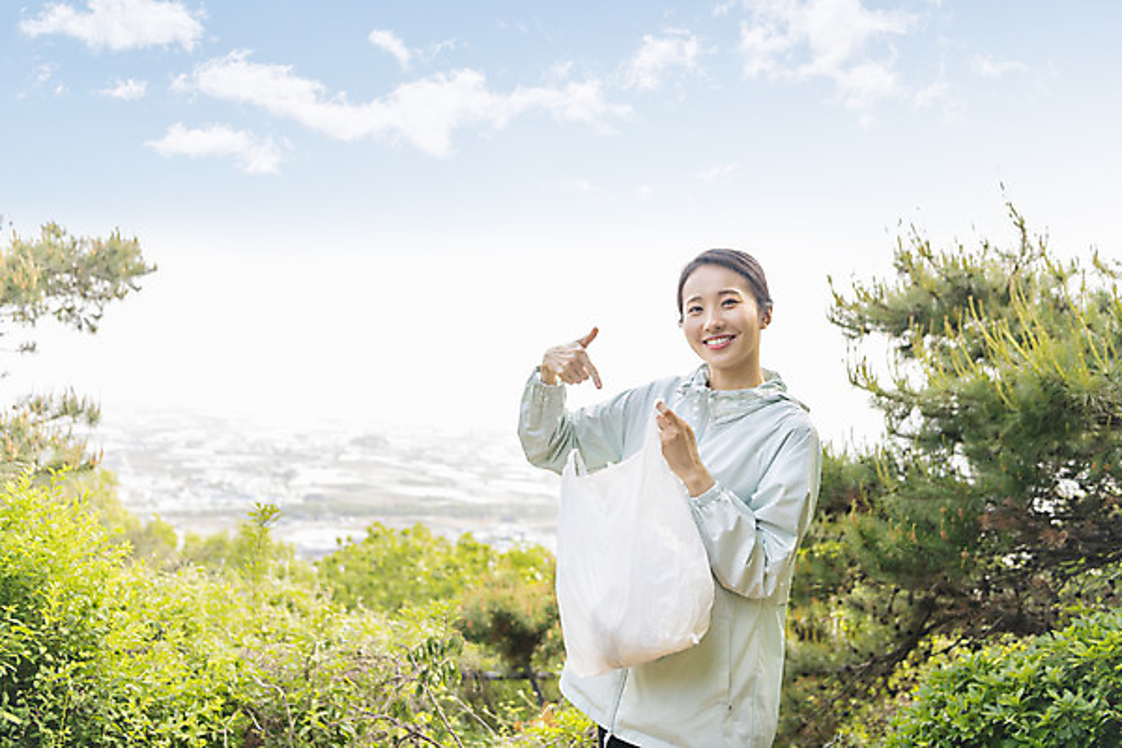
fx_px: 997
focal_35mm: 32
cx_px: 561
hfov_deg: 58.7
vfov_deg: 41.1
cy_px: 374
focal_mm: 32
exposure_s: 1/125
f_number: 2.8
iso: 100
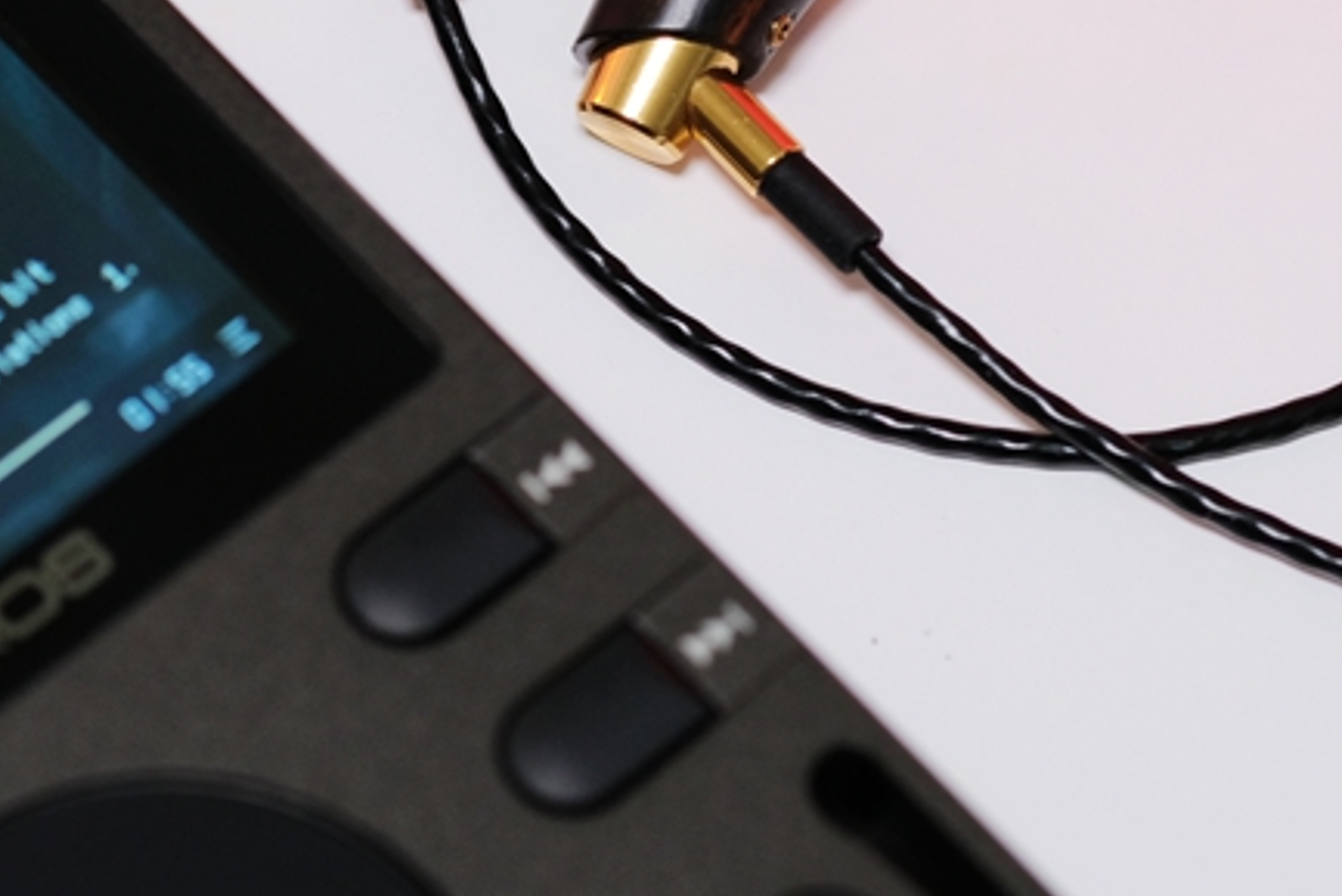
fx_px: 7756
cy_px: -29
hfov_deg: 9.9
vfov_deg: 6.6
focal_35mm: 208
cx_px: 279
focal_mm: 60
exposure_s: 1/70
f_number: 4
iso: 1000
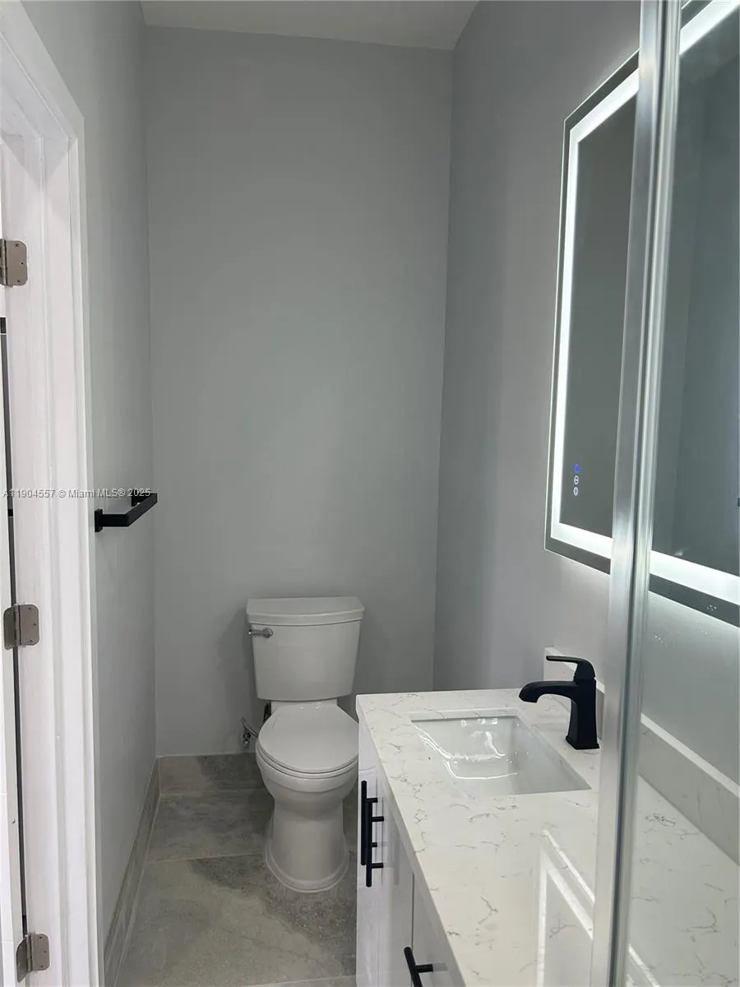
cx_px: 370
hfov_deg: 53.1
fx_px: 741
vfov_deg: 67.3
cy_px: 494
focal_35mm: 26
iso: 80
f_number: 1.5
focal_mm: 5.7
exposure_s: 1/120
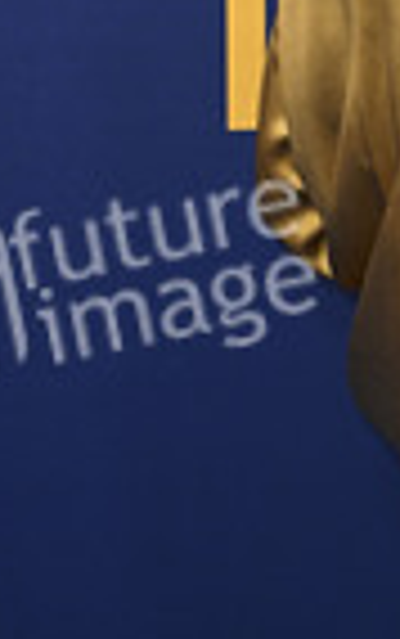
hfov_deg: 7.9
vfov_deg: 12.7
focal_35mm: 163
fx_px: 2837
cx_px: 575
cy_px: 63
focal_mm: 57
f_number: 5.6
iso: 640
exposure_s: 1/200
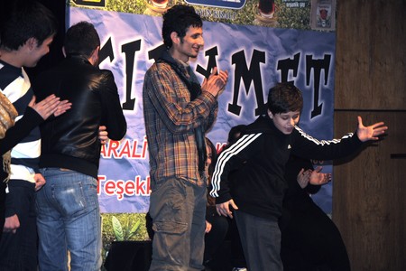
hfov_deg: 13.0
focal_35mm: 158
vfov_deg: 8.7
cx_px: 203
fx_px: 1776
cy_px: 136
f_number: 5.6
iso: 400
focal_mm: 105
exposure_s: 1/60
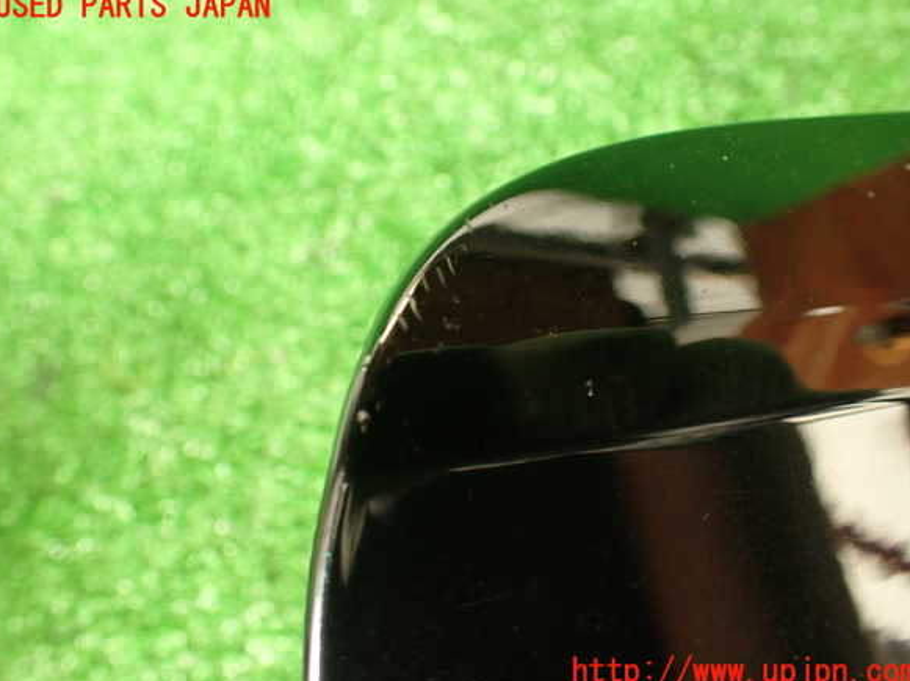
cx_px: 456
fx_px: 814
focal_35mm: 31
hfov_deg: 58.4
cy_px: 340
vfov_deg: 45.4
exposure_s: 1/40
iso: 200
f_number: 2.3
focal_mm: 5.4
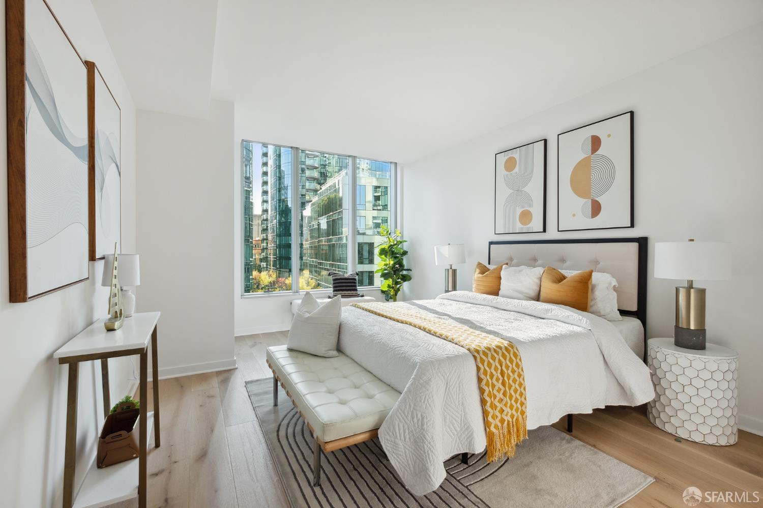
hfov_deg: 100.4
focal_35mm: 15
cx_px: 382
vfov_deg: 77.3
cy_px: 254
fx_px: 318
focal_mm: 10
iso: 200
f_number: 8
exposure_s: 1/40
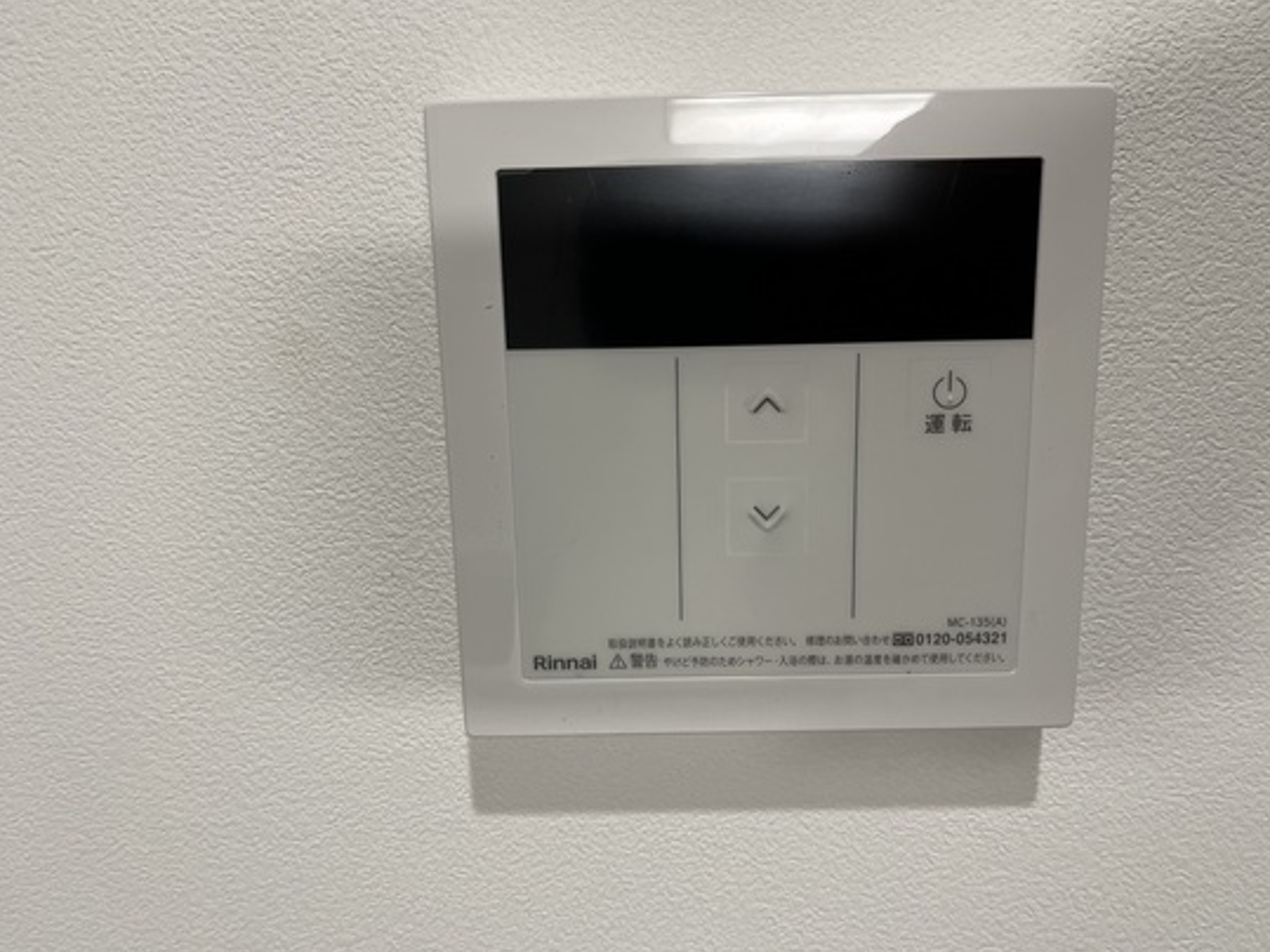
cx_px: 653
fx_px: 990
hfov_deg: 65.3
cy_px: 471
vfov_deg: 51.3
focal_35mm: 27
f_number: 1.6
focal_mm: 5.1
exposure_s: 1/120
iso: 125
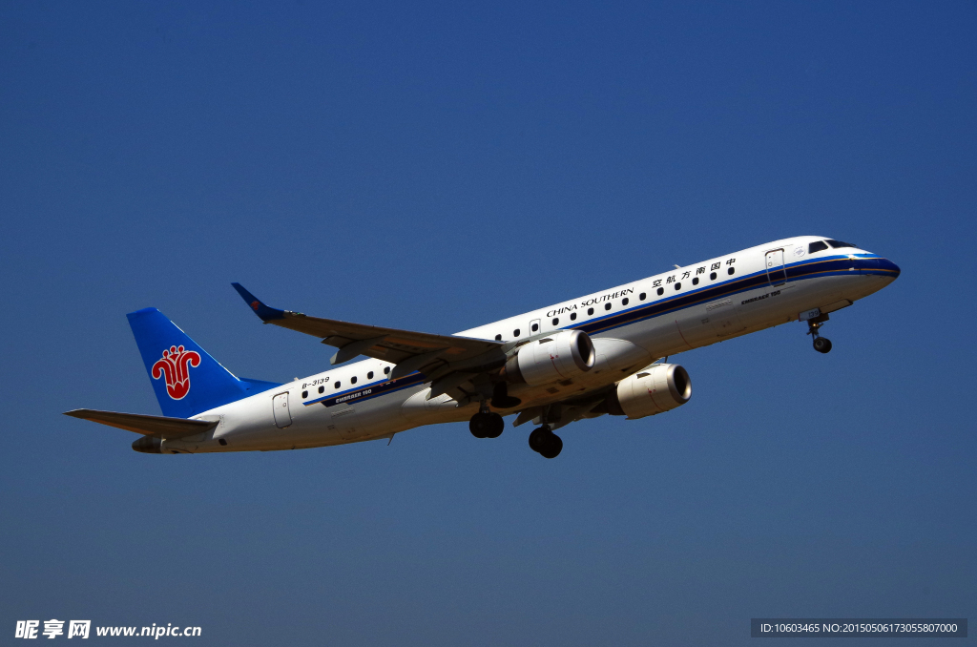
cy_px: 324
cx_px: 488
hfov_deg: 12.7
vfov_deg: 8.4
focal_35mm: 162
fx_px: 4387
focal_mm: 107.5
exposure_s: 1/1500
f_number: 13
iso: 280
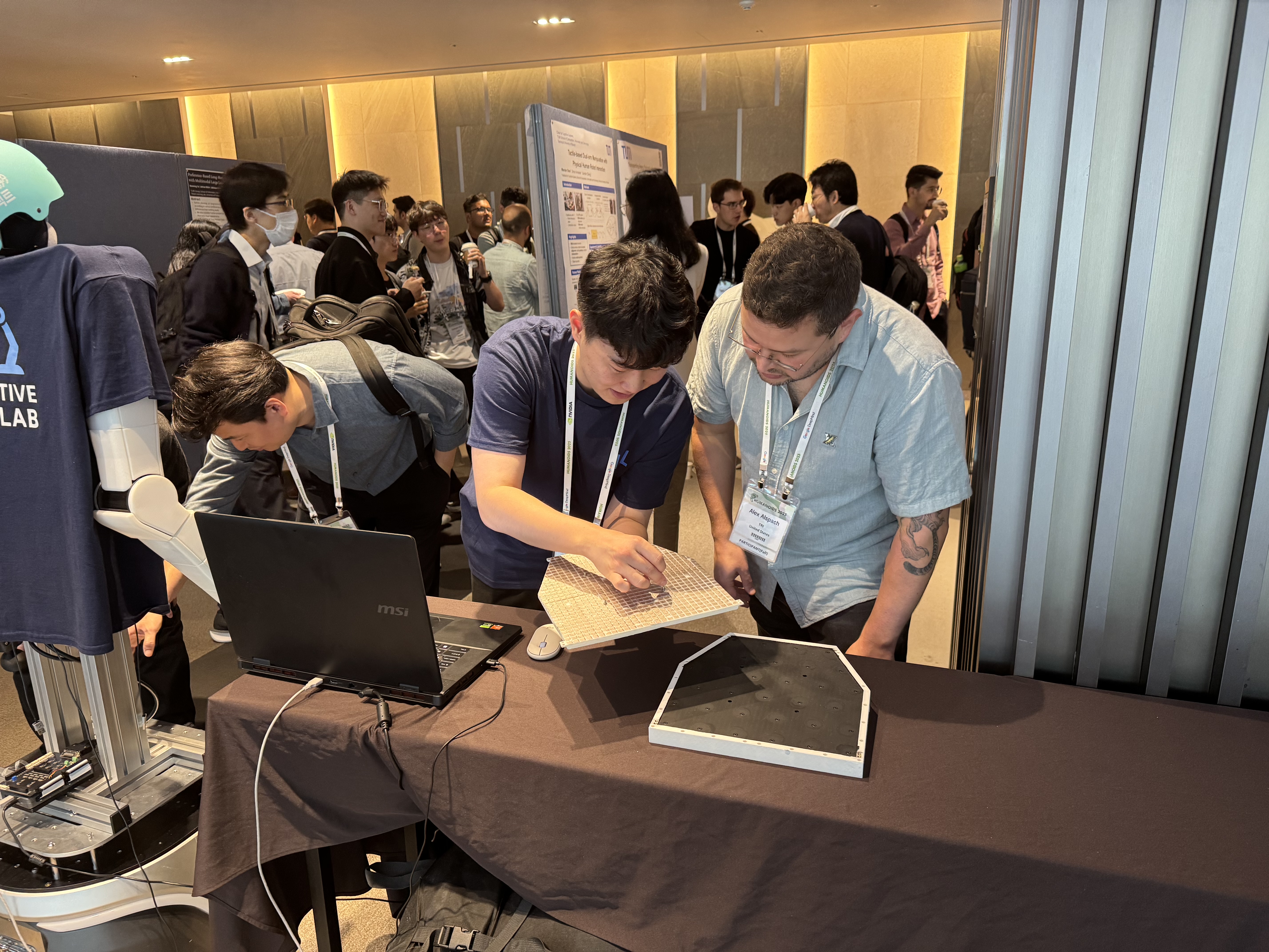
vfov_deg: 56.8
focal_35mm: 24
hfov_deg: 71.6
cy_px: 476
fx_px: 880
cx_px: 634
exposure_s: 1/60
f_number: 1.78
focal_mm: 6.76
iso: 320
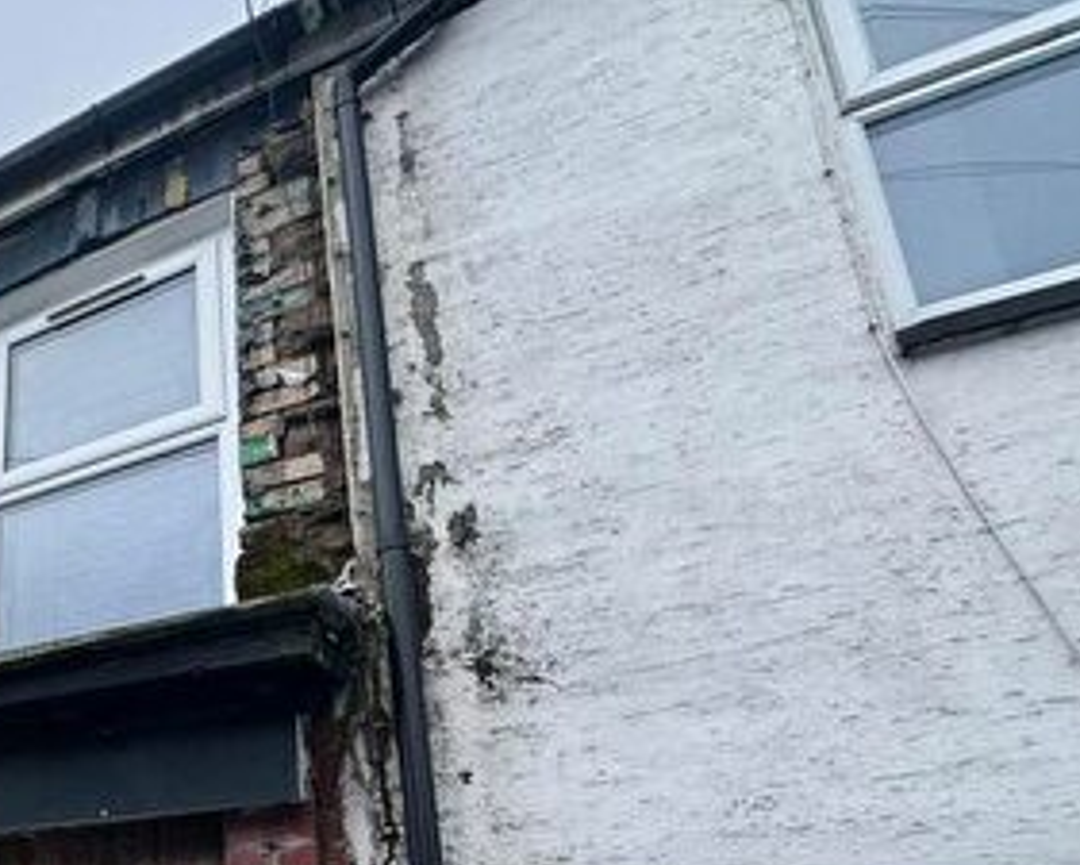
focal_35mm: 34
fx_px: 1087
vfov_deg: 40.5
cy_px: 755
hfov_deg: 41.3
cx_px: -127
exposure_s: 1/99
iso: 200
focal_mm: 2.22
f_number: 2.2
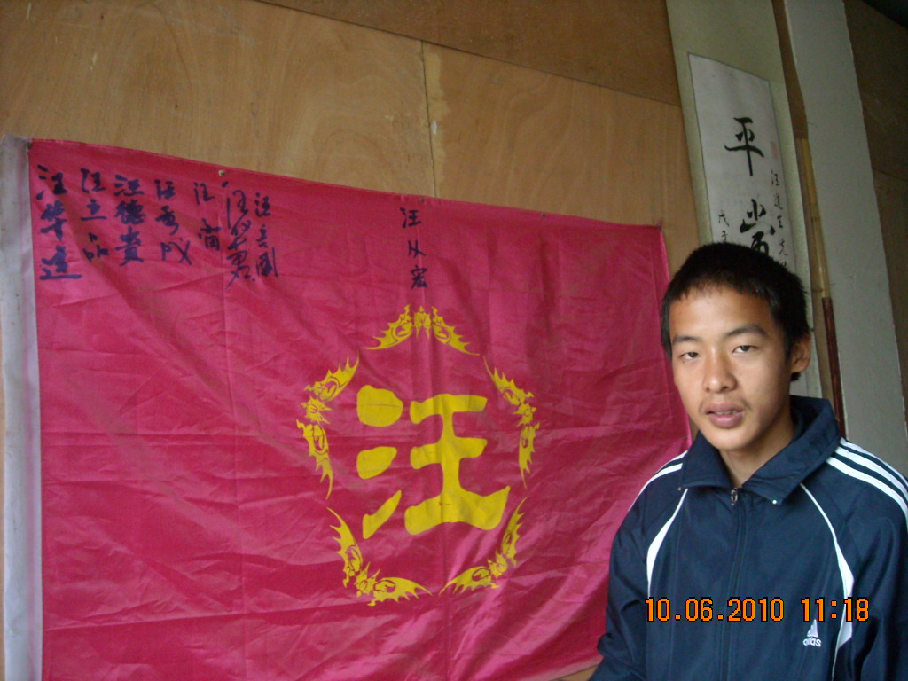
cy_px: 340
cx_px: 454
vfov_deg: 40.7
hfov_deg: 52.6
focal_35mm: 35
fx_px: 918
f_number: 2.8
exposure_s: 1/44
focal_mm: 5.7
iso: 400
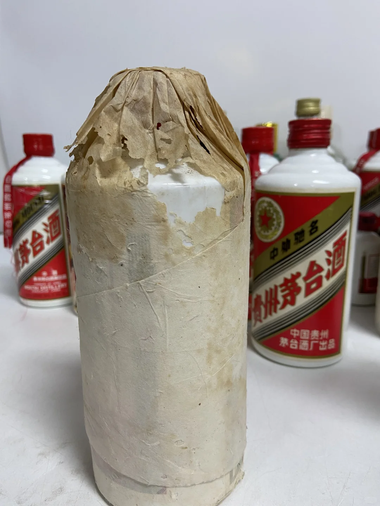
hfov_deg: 53.1
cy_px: 253
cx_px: 190
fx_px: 381
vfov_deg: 67.3
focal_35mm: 26
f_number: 1.8
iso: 80
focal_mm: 4.25
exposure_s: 1/50
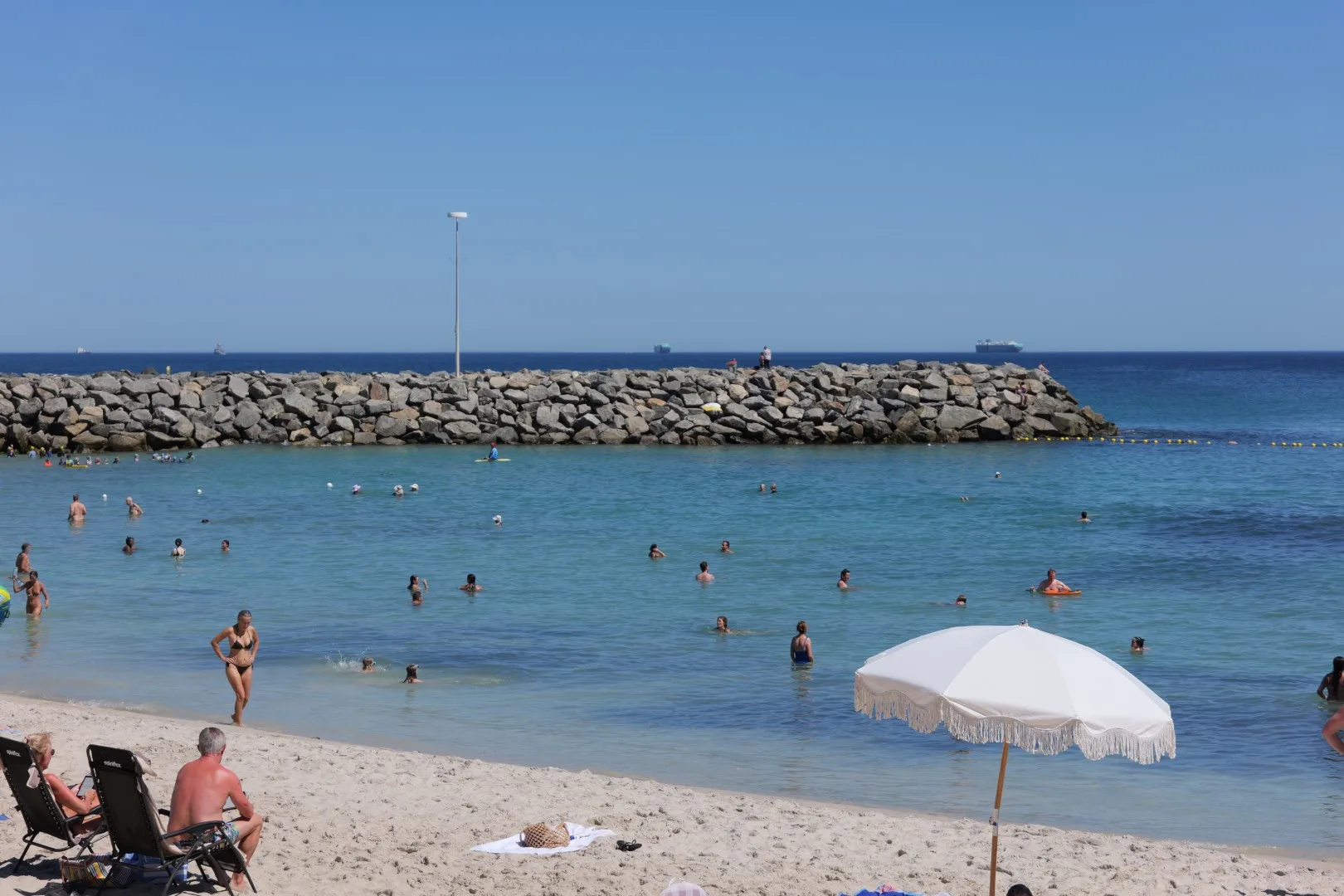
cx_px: 672
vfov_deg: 20.0
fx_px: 2538
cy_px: 448
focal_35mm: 68
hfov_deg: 29.7
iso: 100
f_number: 6.3
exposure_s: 1/640
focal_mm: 68
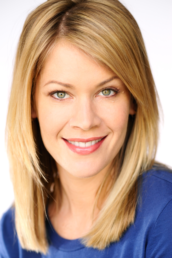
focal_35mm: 105
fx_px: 753
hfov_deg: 13.0
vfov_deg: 19.5
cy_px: 129
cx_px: 86
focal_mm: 105
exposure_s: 1/160
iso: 250
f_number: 5
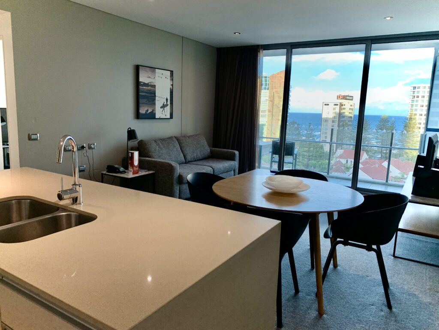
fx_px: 330
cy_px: 165
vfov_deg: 53.1
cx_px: 220
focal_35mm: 26
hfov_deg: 67.3
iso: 25
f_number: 1.8
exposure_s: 1/286
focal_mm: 4.25
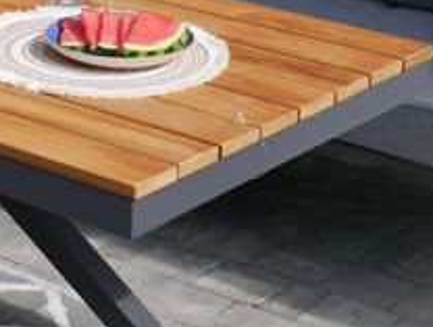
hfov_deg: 13.2
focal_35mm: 144
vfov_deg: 10.3
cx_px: -144
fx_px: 1805
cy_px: -1
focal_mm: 25
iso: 200
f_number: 9
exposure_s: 1/320
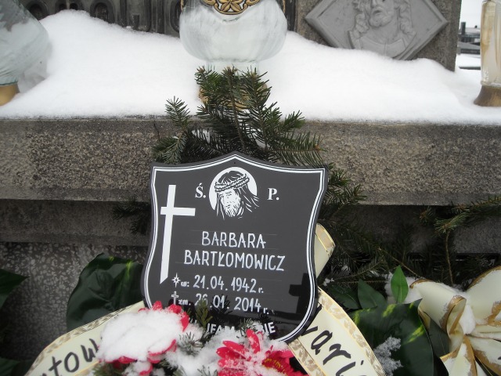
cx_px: 250
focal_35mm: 35
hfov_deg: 52.6
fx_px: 507
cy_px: 188
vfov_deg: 40.7
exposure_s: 1/309
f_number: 2.8
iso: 64
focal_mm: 5.7
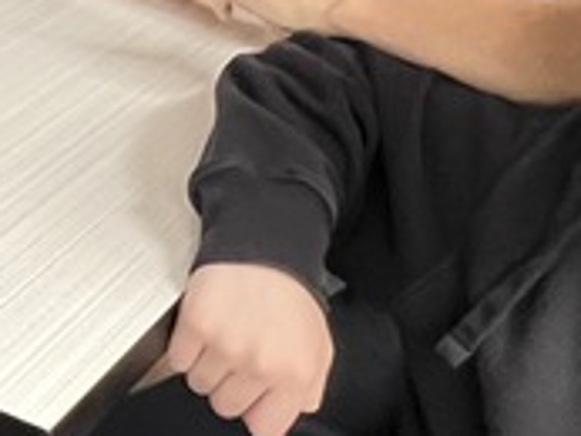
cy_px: -80
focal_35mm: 77
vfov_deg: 18.2
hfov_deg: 21.5
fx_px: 1293
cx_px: -272
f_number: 1.8
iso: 800
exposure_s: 1/40
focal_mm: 1.57
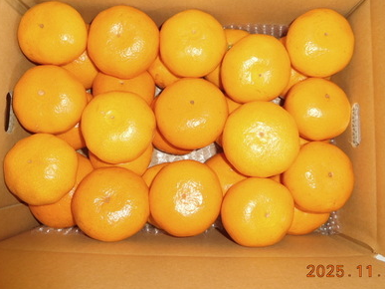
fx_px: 345
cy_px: 130
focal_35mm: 31
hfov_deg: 58.4
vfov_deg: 45.4
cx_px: 194
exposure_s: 1/30
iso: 200
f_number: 3.4
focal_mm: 4.5
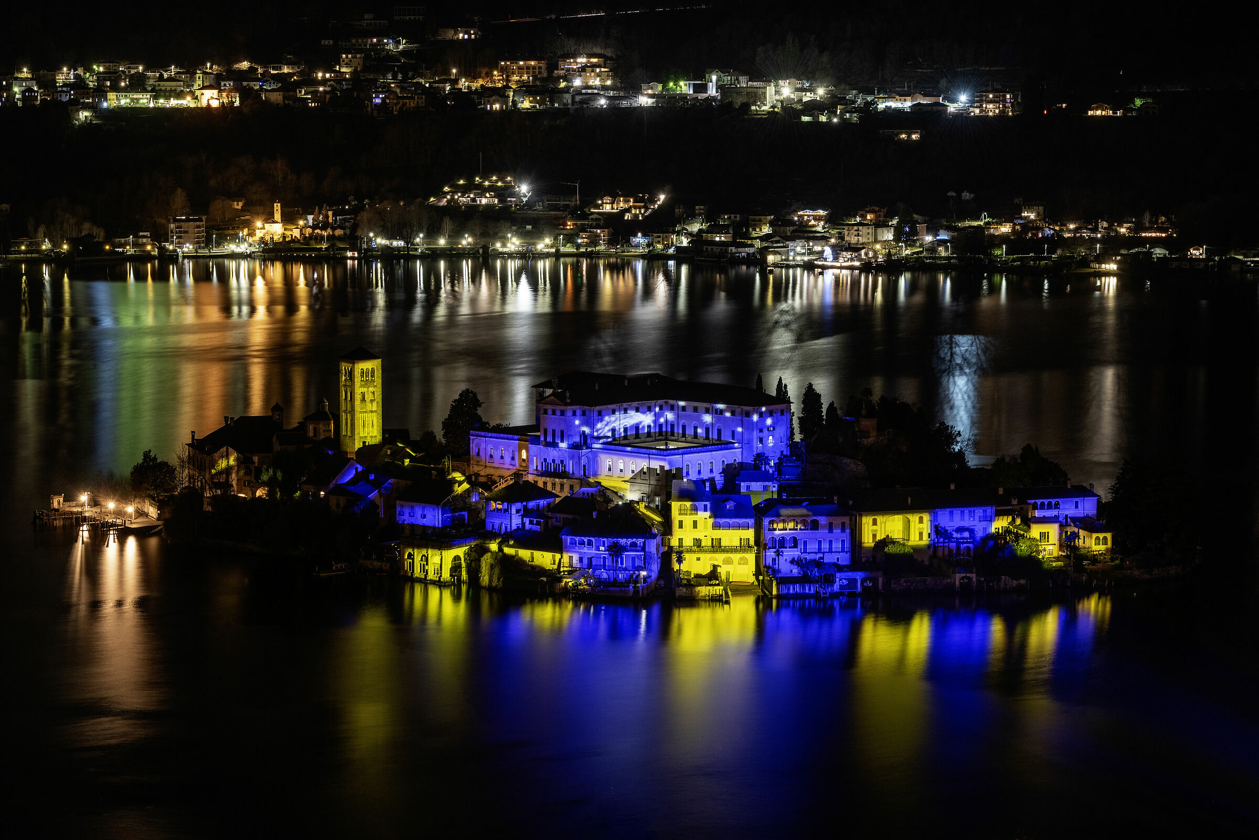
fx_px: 3568
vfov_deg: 13.4
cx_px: 630
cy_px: 420
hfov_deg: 20.0
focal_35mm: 102
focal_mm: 102
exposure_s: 20
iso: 320
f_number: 10
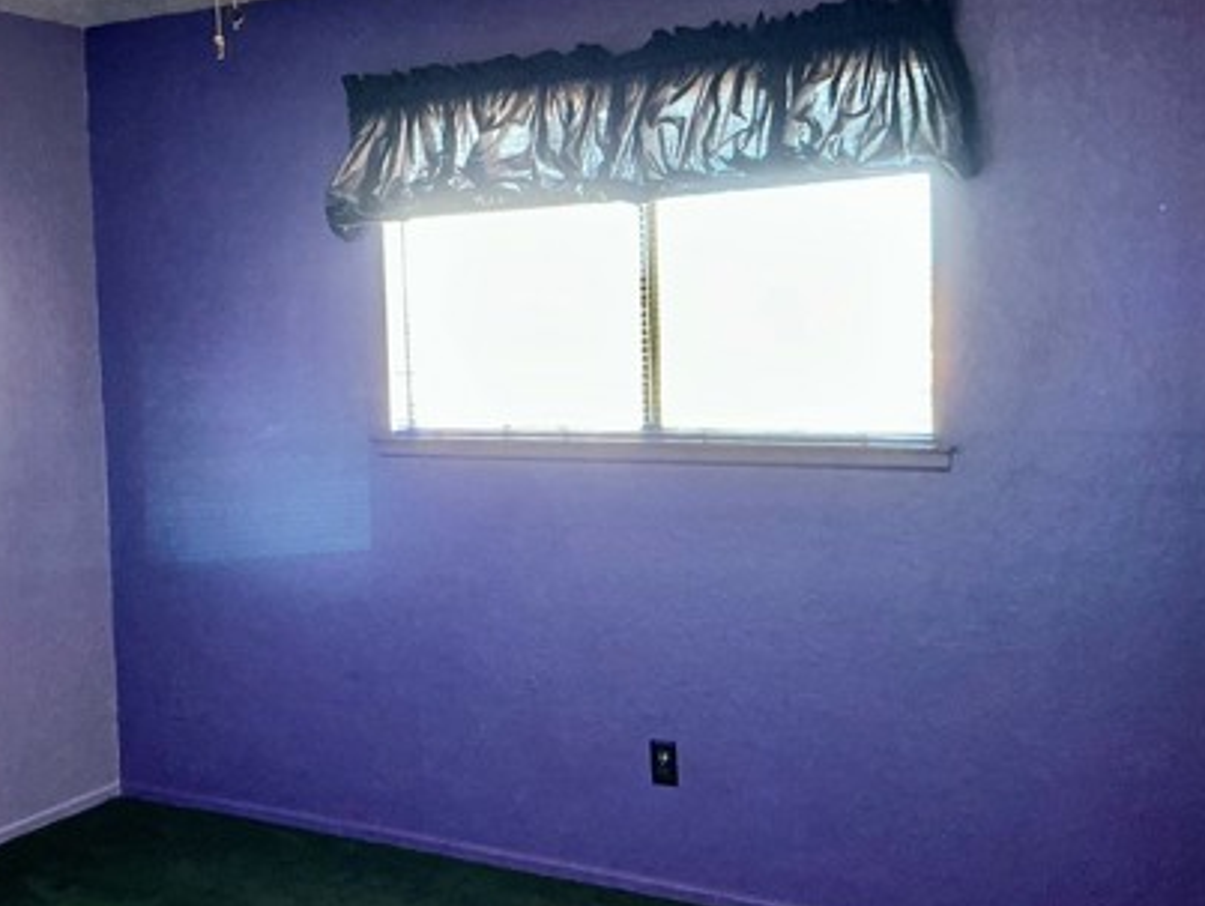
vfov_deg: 31.5
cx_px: 392
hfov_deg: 40.6
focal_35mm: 46
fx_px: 1603
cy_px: 407
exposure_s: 1/40
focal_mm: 3
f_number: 1.8
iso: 200
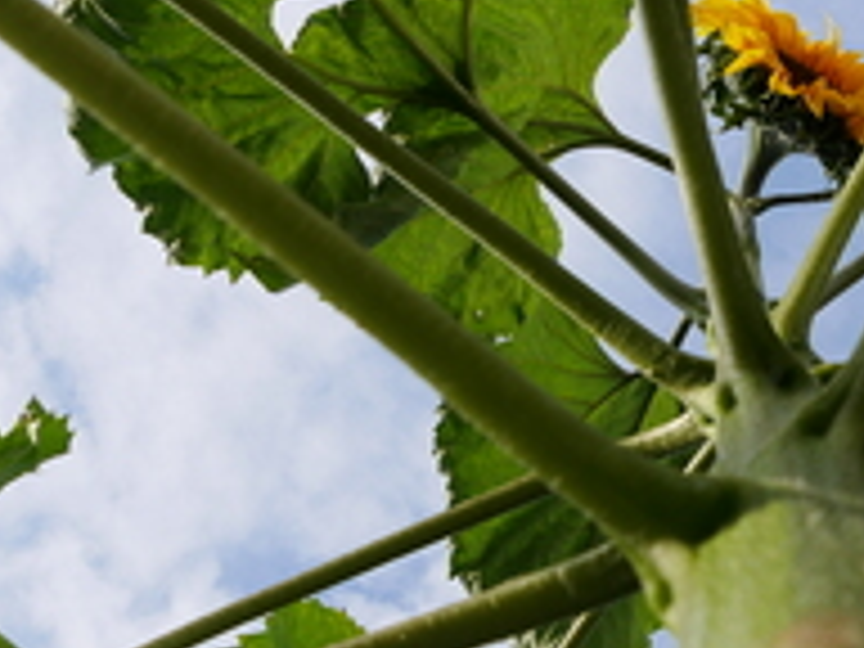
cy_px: 272
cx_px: 662
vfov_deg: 20.4
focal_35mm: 72
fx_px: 1797
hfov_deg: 26.6
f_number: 7.1
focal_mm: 15
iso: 200
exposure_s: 1/320
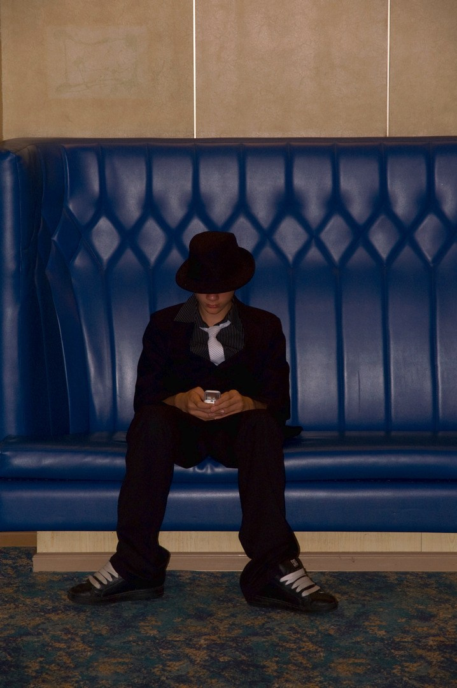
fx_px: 2289
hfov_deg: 11.4
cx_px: 228
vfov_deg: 17.1
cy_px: 344
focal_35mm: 120
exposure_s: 1/125
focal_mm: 80
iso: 400
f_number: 5.6
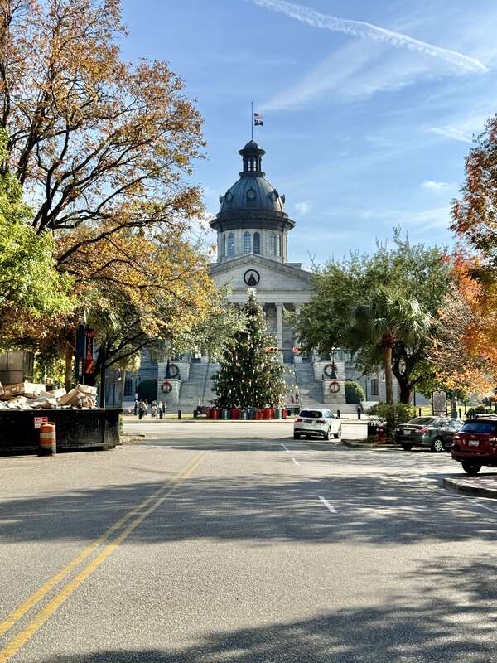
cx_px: 248
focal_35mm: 48
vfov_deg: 39.7
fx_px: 919
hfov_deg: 30.3
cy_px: 332
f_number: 1.78
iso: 64
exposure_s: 1/5376
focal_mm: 6.86
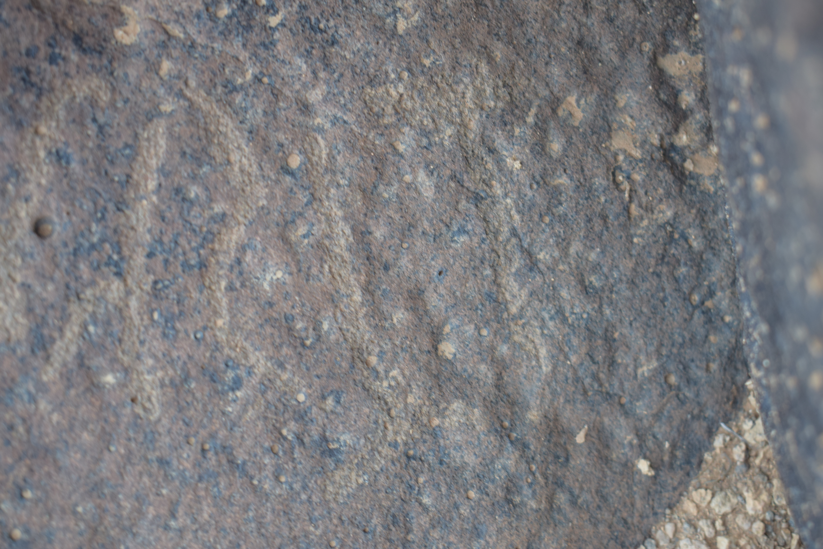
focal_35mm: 57
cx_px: 412
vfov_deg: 23.8
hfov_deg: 35.1
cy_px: 274
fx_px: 1303
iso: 400
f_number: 4.8
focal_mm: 38
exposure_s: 1/60
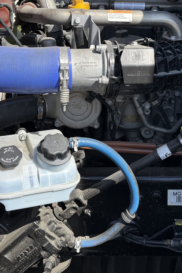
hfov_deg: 25.5
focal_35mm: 53
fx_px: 402
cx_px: 89
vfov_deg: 36.8
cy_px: 76
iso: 100
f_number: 1.78
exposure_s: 1/2801
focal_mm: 6.76
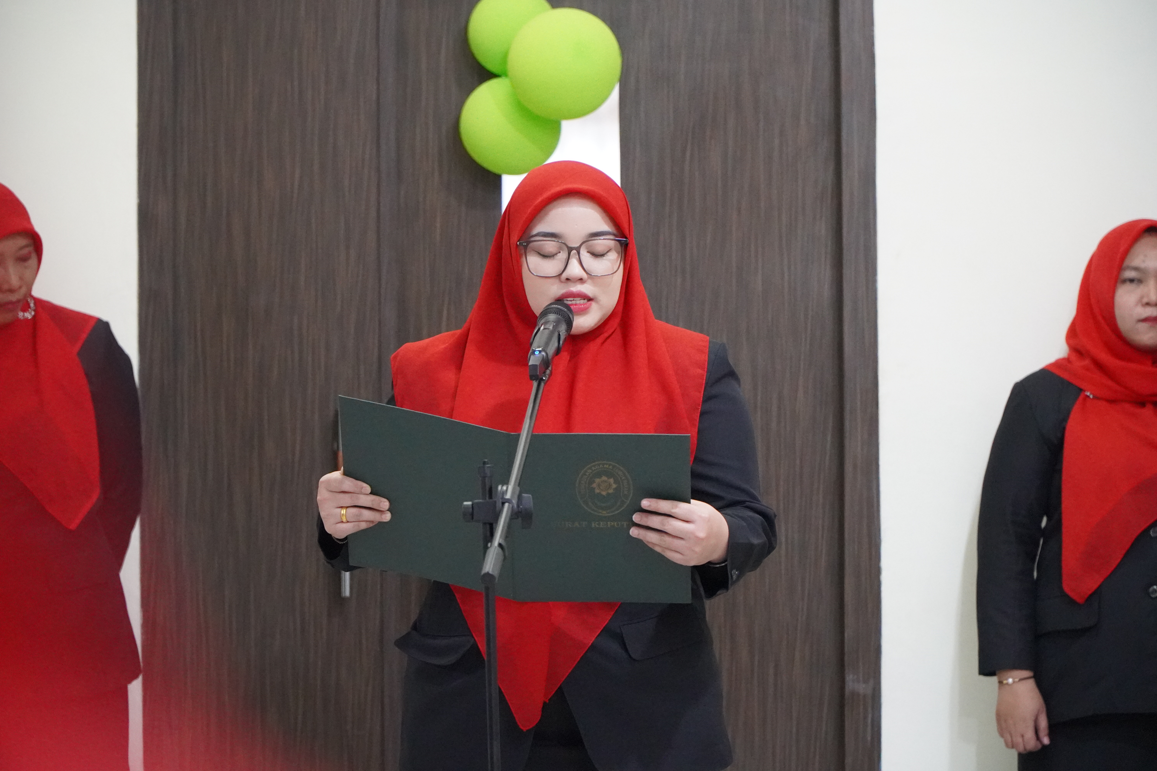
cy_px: 386
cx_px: 578
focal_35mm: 158
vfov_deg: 8.7
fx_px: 5061
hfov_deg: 13.0
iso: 6400
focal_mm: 105
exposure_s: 1/160
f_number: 4
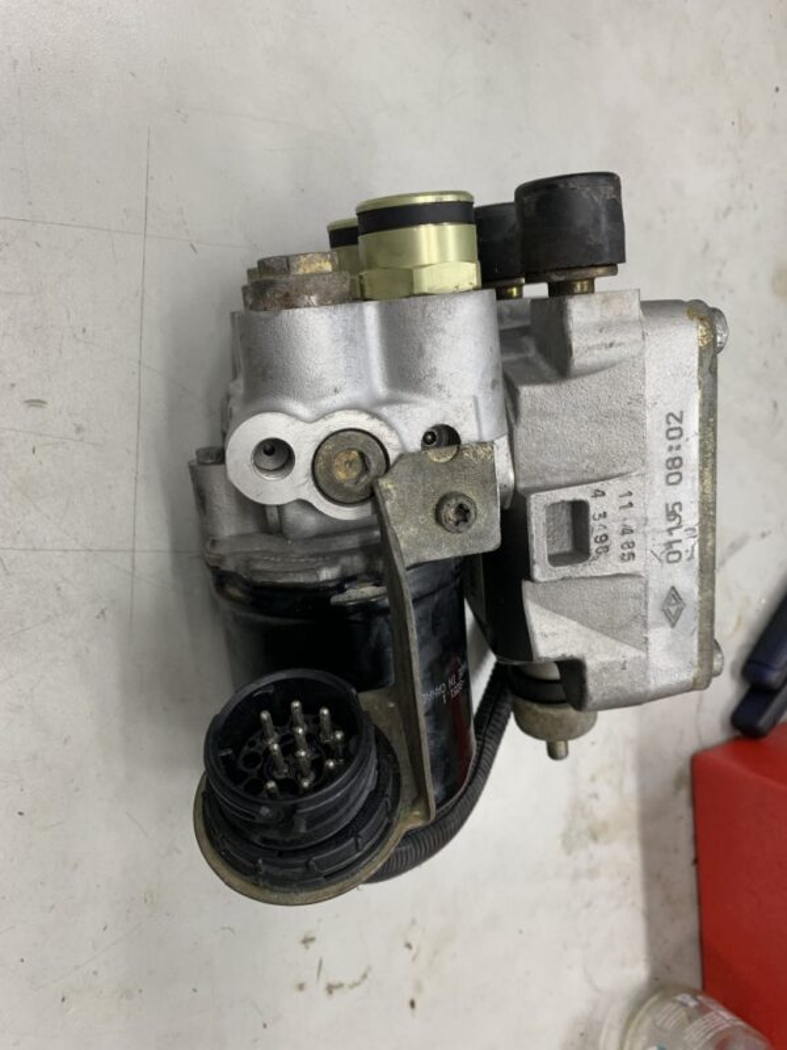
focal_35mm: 26
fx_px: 788
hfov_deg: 53.1
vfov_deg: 67.3
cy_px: 525
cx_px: 394
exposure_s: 1/60
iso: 64
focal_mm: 4.25
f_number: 1.8
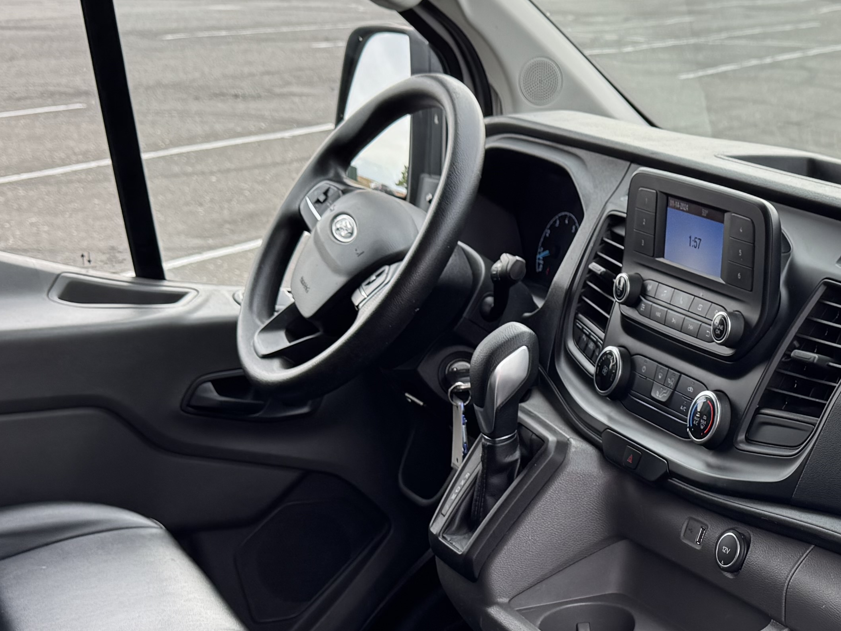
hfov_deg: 28.9
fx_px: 1579
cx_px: 723
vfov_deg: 22.1
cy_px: 558
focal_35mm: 65
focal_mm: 6.76
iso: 80
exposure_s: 1/336
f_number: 1.78
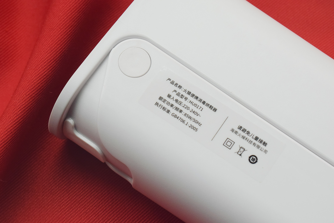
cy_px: 112
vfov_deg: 16.6
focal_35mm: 82
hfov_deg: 24.6
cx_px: 167
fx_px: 765
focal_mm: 55
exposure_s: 1/400
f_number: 10
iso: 3200
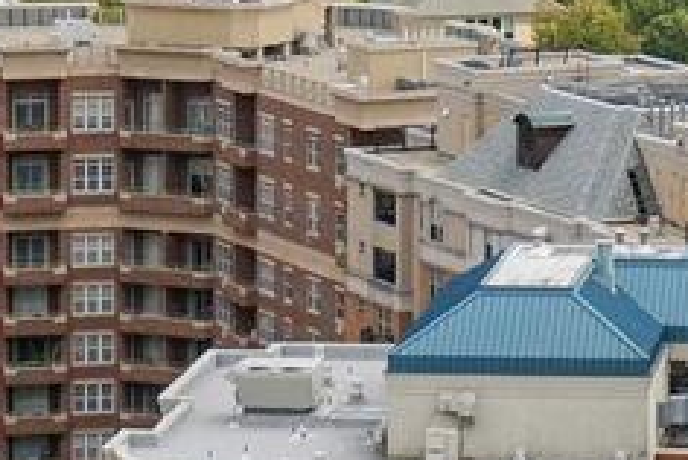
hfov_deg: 8.0
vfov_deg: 5.3
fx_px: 4898
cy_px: -387
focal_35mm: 256
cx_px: 638
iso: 250
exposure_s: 1/640
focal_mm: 35
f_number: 9
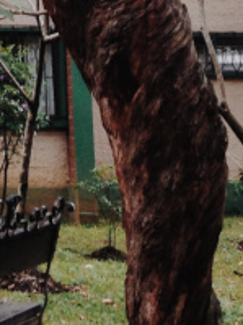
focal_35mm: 154
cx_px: -130
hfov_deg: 9.3
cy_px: -247
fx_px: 1443
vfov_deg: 11.9
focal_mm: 4.12
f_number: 2.4
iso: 50
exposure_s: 1/120
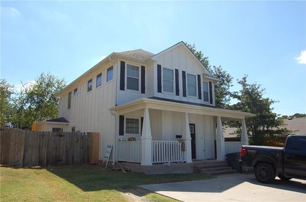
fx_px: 229
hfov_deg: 67.5
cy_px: 101
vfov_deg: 47.7
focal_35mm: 27
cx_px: 153
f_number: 9
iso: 200
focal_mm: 18
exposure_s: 1/320
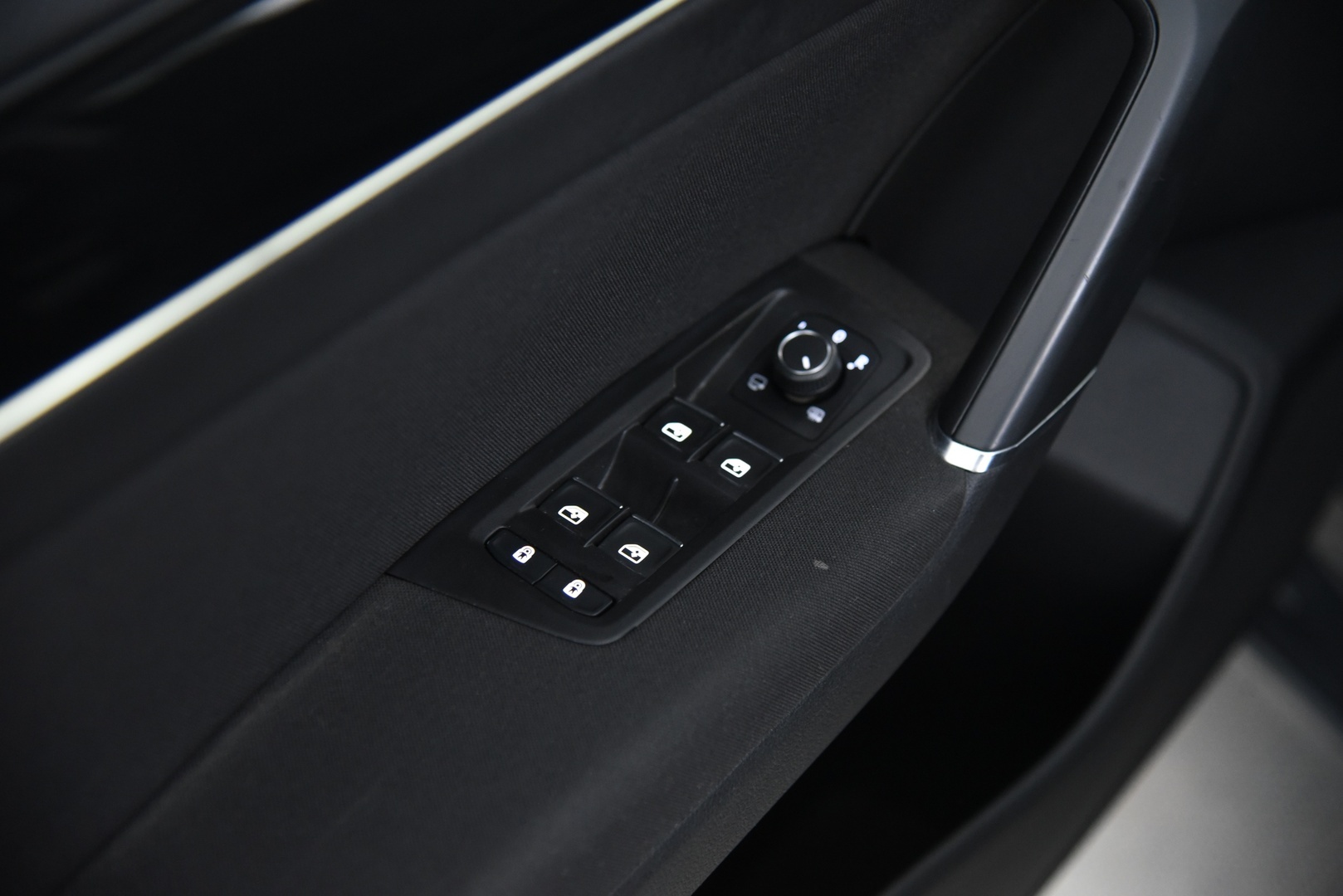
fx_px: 2426
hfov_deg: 30.9
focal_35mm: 65
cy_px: 448
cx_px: 672
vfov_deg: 20.9
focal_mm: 65
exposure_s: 1/30
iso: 4000
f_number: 4
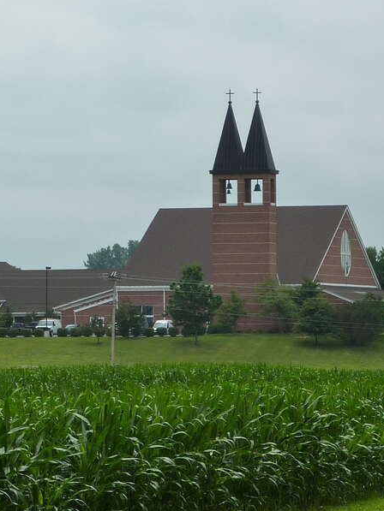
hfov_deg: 7.4
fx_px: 2972
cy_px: 255
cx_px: 162
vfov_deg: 9.8
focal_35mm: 201
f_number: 5.6
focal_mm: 13.7
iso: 125
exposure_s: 1/500
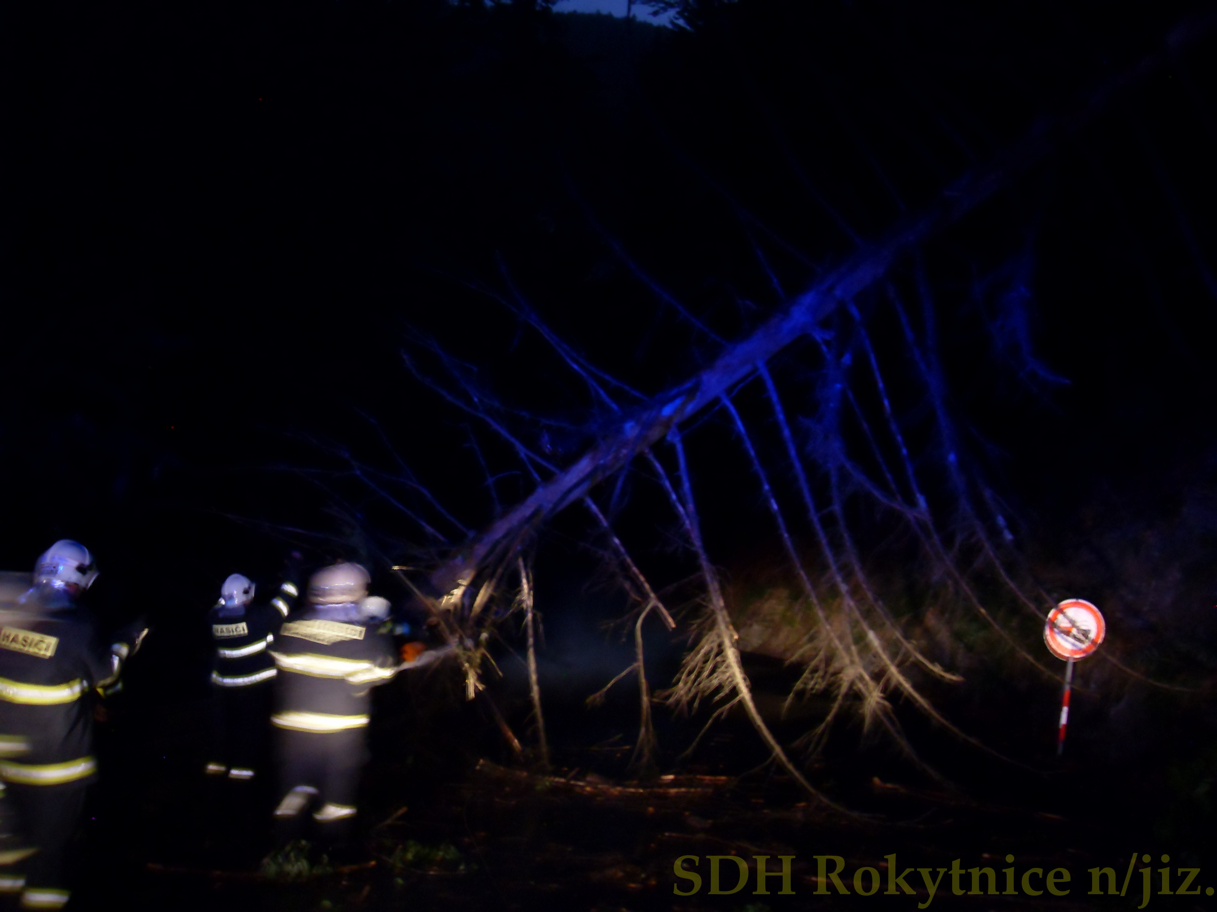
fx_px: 1301
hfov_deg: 50.1
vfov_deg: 38.7
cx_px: 608
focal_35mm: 37
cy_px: 456
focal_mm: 6.3
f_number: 2.8
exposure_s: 1/1.43
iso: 200
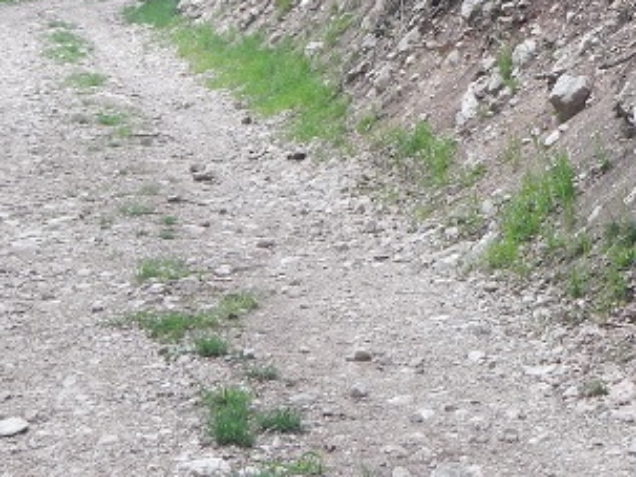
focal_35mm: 95
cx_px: 634
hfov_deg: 20.0
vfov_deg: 15.5
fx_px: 1745
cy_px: 137
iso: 400
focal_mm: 6.5
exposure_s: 1/160
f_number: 4
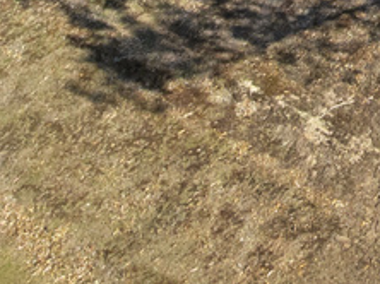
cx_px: 1051
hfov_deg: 9.5
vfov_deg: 7.3
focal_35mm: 173
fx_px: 1897
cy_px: -638
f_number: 2.8
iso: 160
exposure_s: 1/1600
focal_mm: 12.29
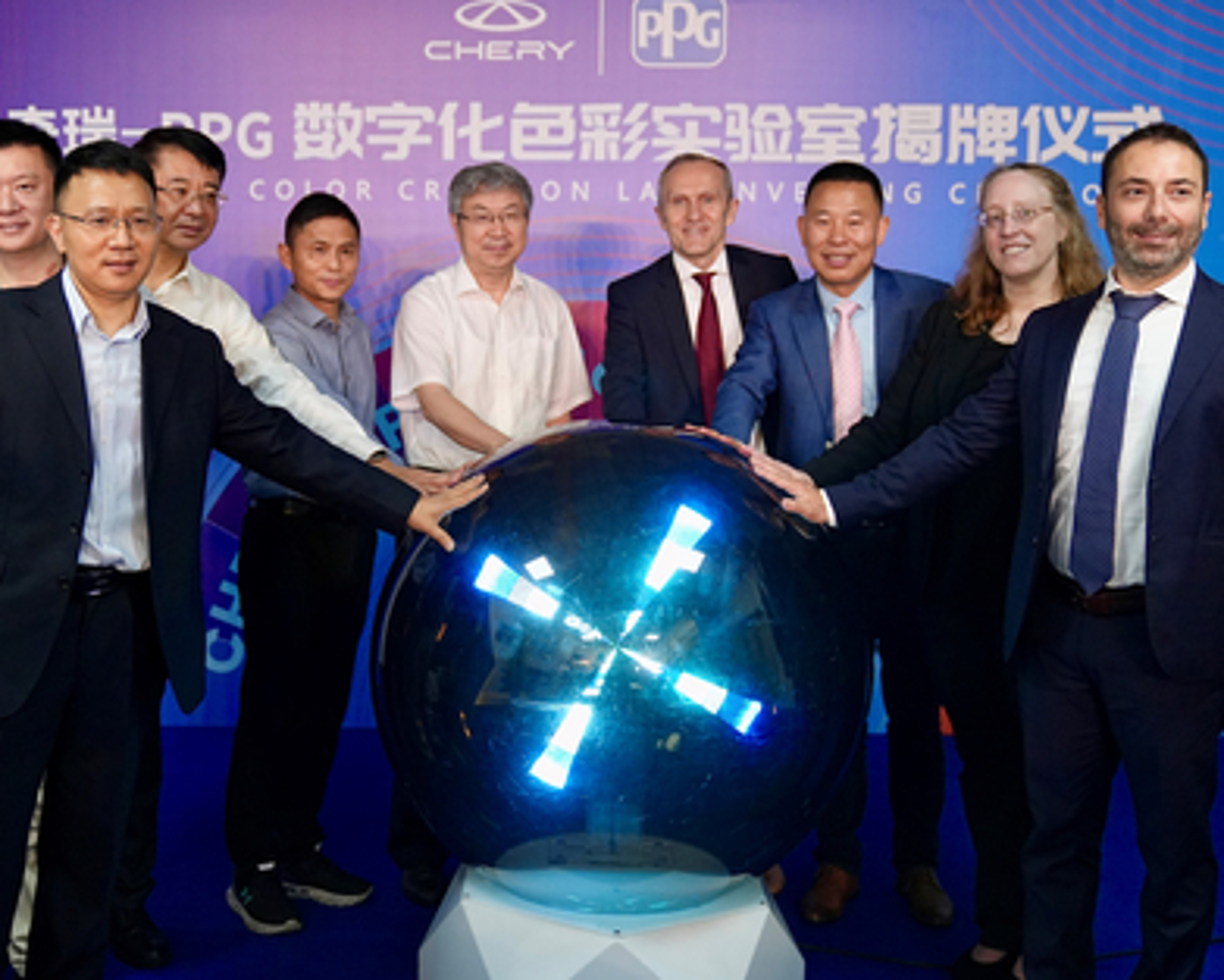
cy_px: 498
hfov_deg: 47.9
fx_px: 1377
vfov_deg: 39.2
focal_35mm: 38
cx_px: 614
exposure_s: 1/320
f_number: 2.8
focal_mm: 33
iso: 2000
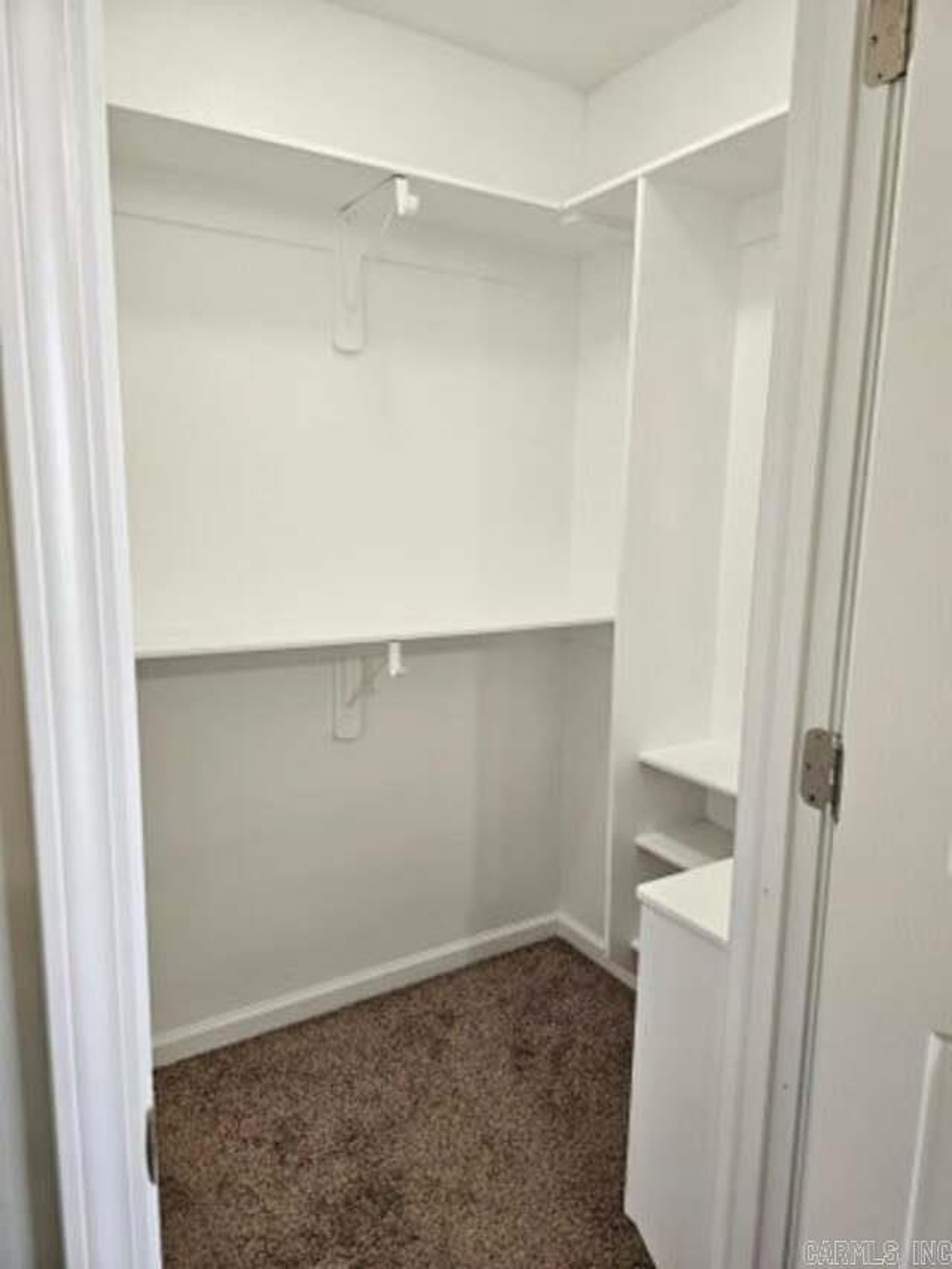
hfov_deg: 58.9
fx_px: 843
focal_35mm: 23
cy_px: 634
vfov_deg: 73.9
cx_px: 476
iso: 200
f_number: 1.7
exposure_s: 1/120
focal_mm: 6.3
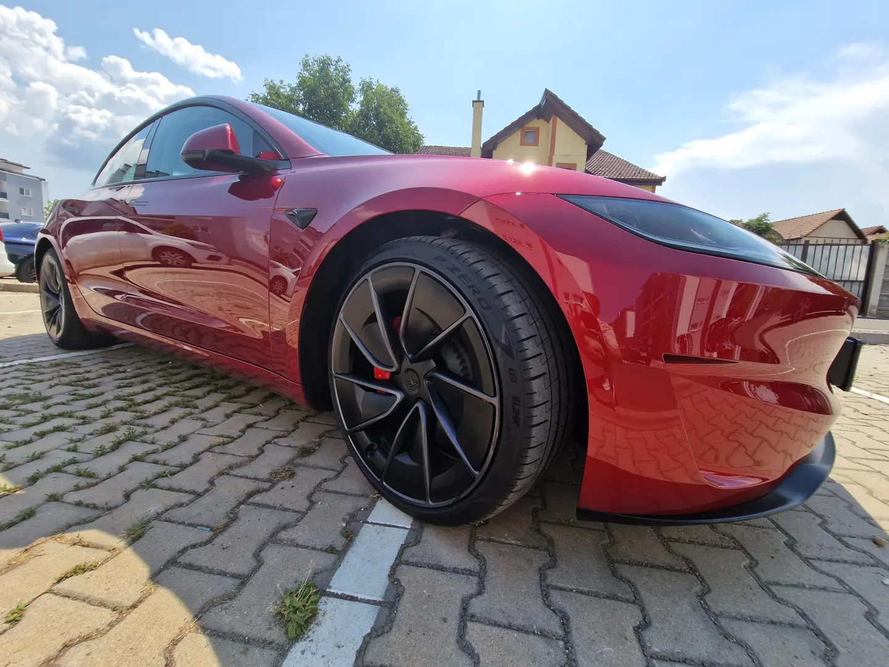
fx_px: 334
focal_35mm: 13
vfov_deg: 89.9
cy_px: 334
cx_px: 444
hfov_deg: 106.2
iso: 50
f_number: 2.2
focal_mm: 2.2
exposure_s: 1/1752
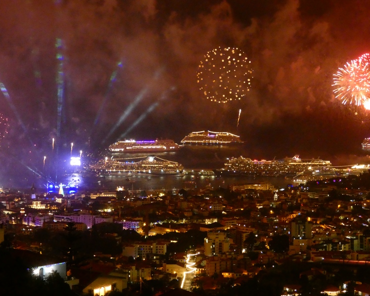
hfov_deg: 20.2
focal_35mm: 95
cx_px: 198
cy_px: 148
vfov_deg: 16.2
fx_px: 1040
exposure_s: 1/6
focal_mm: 16
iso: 1600
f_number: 4.7
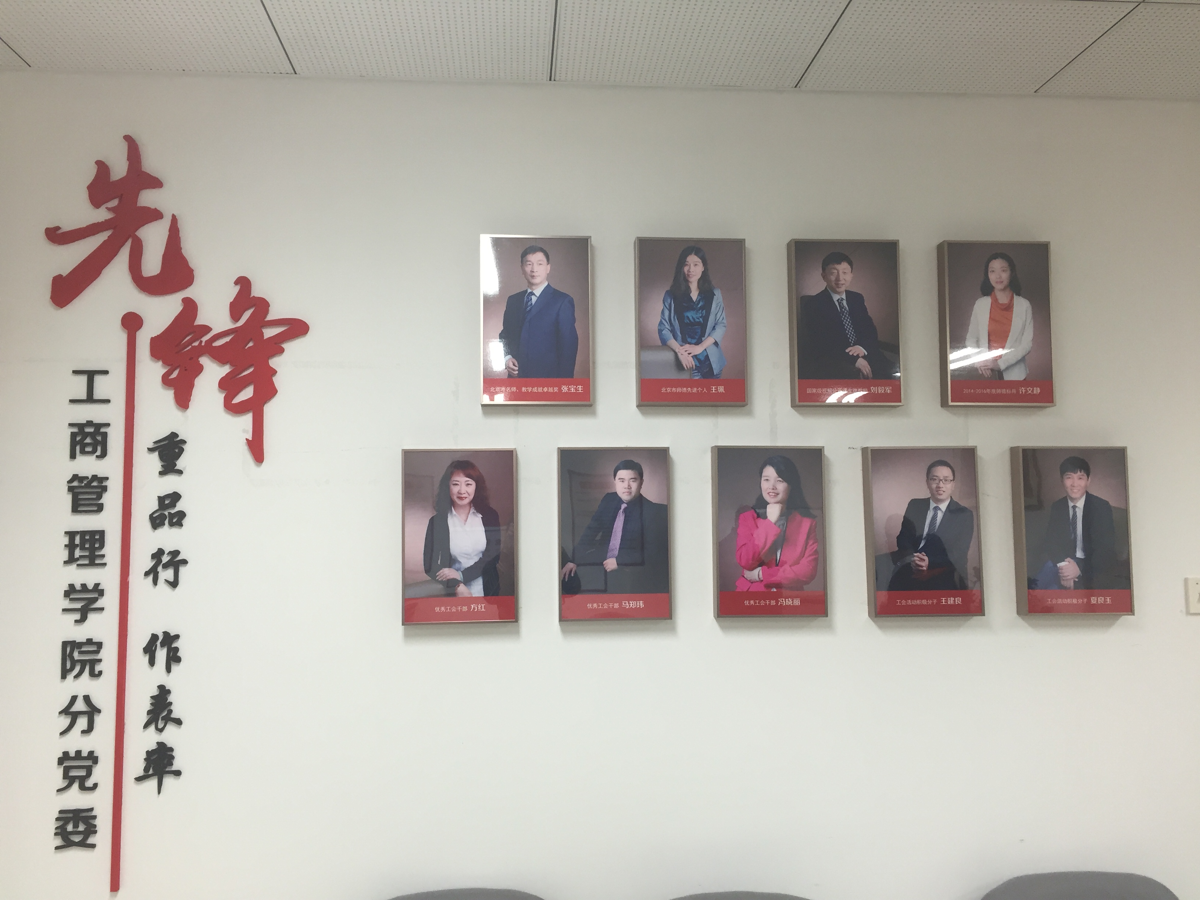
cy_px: 450
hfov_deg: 61.7
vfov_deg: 48.2
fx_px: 1005
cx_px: 600
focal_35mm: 29
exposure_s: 1/33
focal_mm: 4.15
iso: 80
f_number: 2.2
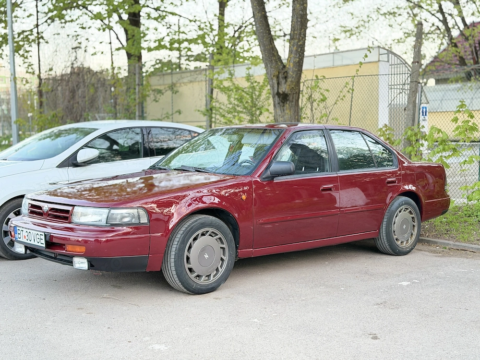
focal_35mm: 48
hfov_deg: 39.7
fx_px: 666
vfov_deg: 30.3
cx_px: 240
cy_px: 180
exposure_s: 1/40
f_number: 1.78
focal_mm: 6.76
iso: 400
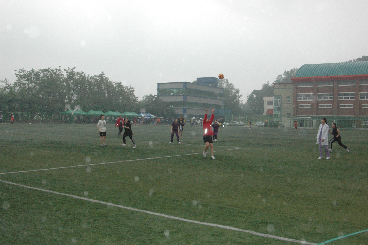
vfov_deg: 36.8
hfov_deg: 53.2
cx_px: 184
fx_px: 368
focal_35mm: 36
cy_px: 122
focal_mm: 24
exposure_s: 1/500
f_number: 7.1
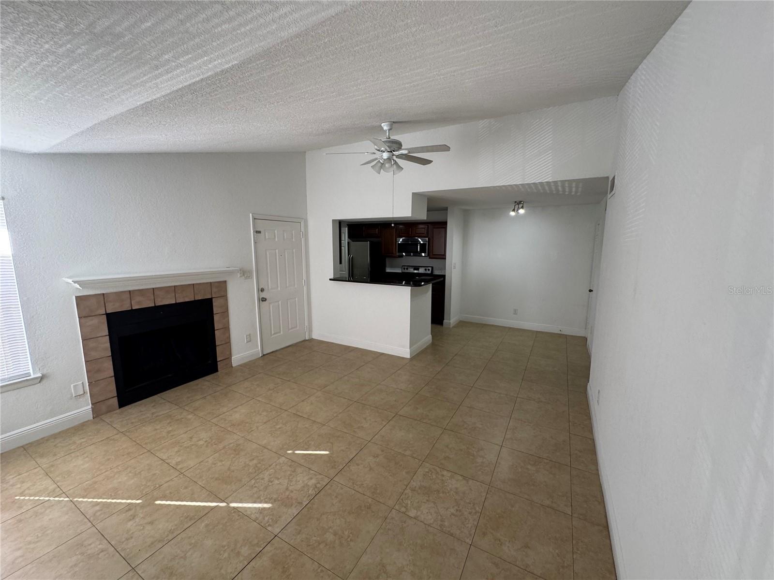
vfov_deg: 85.7
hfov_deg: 102.1
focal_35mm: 14
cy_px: 290
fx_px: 313
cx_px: 387
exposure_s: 1/99
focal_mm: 2.22
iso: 160
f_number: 2.2
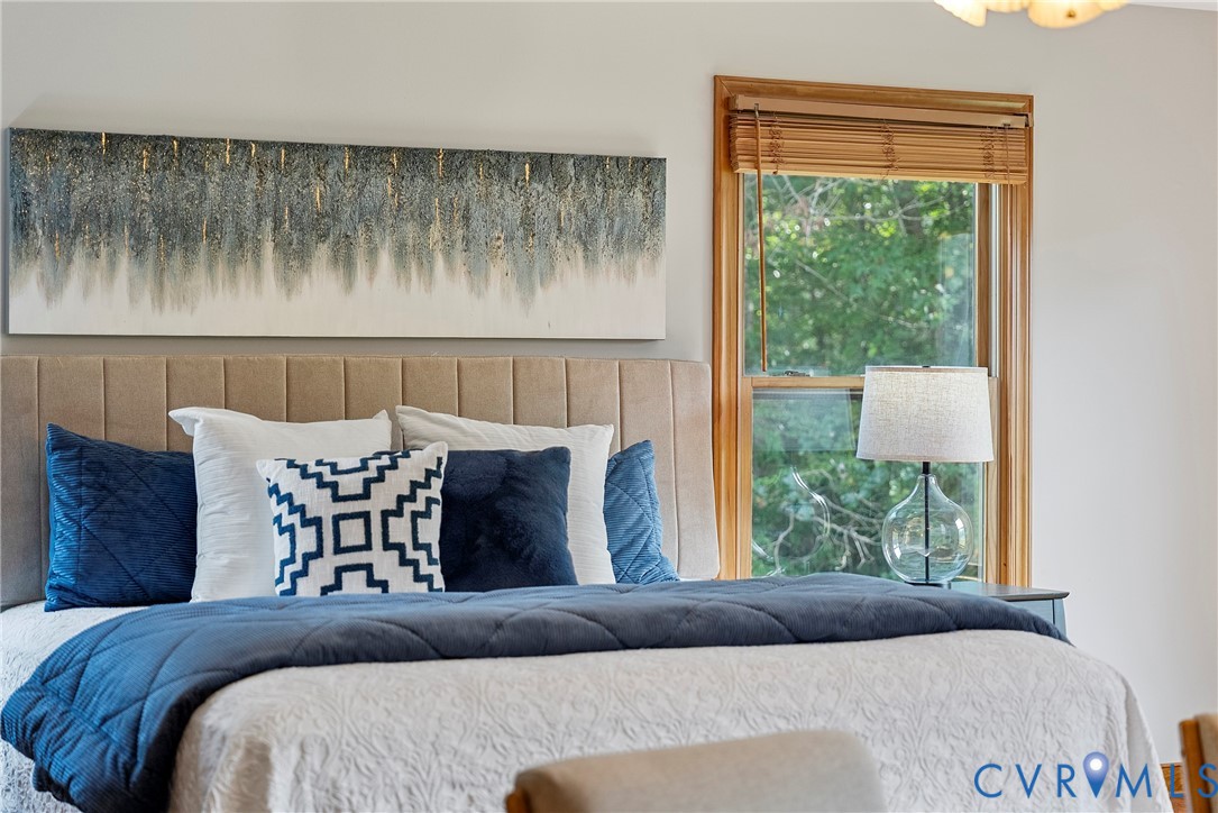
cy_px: 406
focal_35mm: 70
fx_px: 2369
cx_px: 609
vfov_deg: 19.5
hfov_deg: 28.8
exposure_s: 1/100
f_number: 2.8
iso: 800
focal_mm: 70
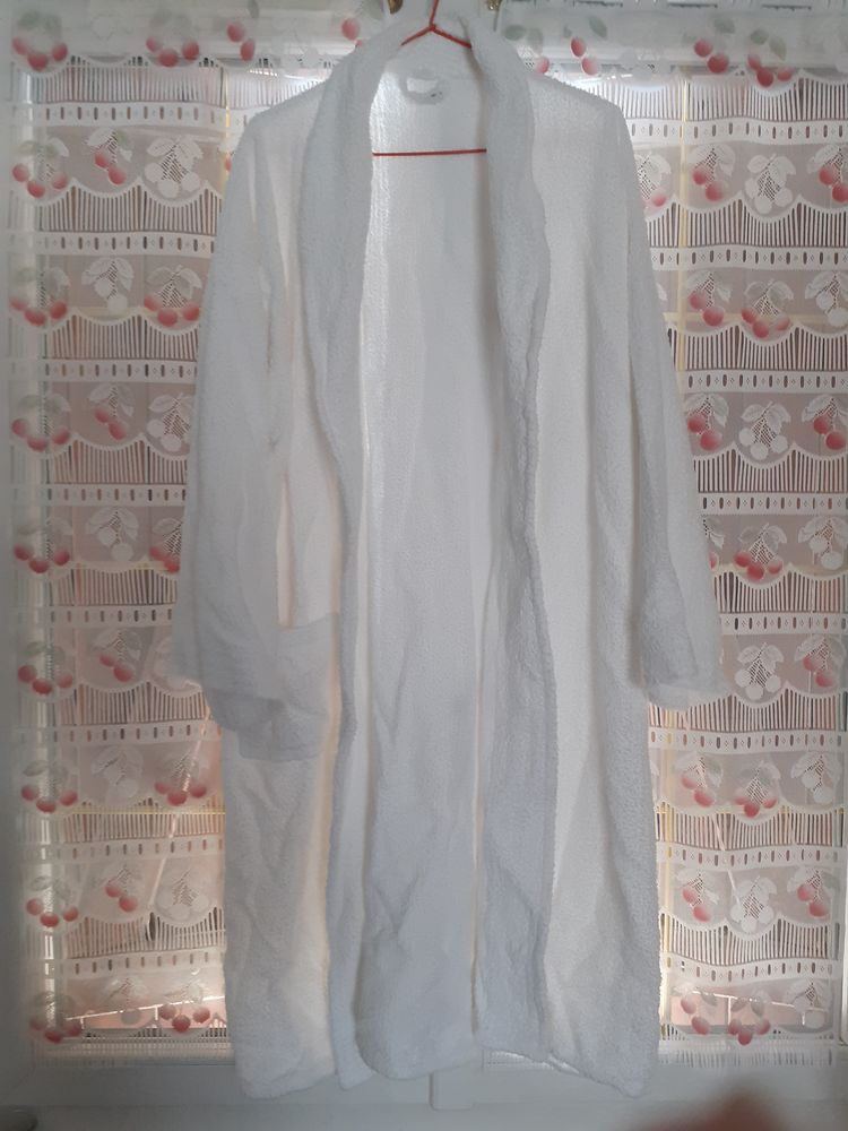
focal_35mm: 27
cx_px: 424
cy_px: 566
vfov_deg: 65.3
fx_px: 882
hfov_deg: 51.4
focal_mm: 3.6
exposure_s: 1/50
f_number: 1.9
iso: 160
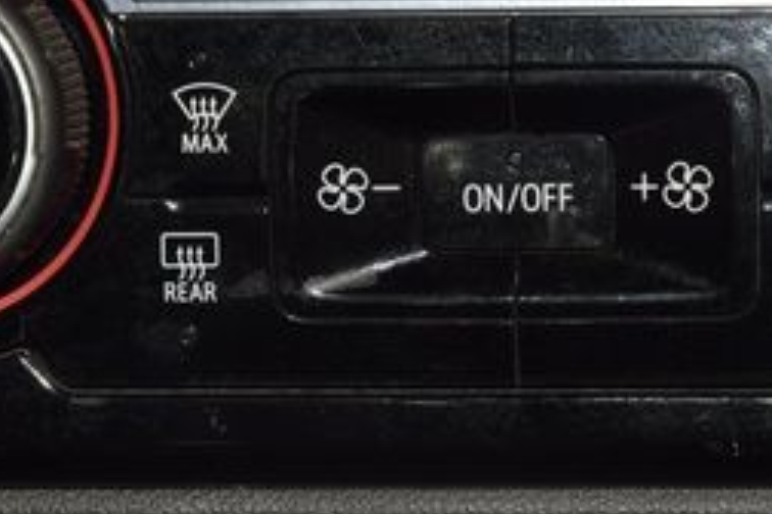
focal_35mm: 267
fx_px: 5725
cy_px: 161
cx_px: 521
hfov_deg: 7.7
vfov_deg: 5.1
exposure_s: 1/125
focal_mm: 70
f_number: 8
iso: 100
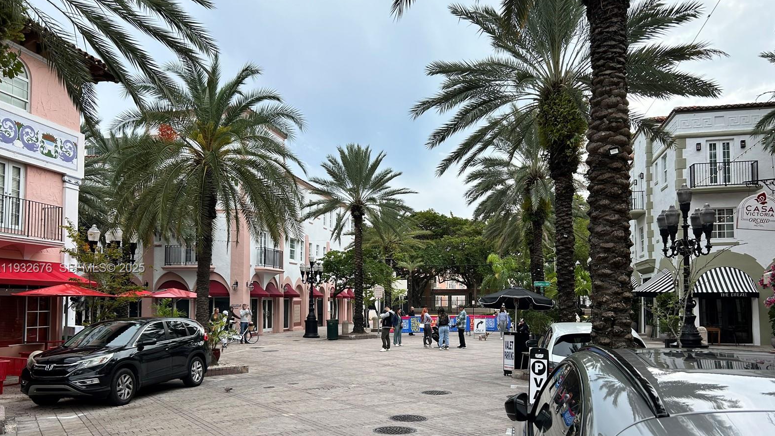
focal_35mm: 29
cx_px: 387
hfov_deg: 66.1
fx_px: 596
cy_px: 269
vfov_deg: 39.9
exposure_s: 1/1531
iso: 50
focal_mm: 5.7
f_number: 1.5
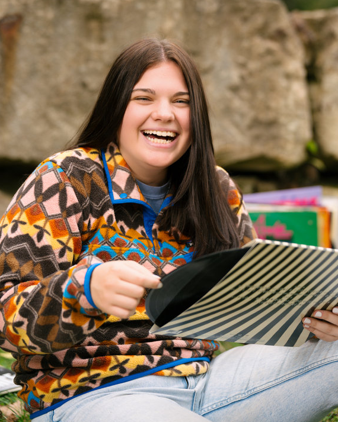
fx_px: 1226
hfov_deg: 15.7
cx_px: 169
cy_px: 168
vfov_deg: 19.5
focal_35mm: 98
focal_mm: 86
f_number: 2.8
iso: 100
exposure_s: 1/640
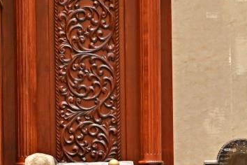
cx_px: -17
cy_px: 225
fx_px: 2442
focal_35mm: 356
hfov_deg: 5.8
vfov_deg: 3.8
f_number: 2.8
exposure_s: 1/400
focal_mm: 82
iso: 400
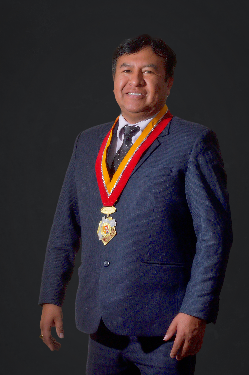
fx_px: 782
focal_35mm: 75
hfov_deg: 18.1
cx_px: 124
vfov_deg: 27.0
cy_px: 188
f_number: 14
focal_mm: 50
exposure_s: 1/250
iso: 100
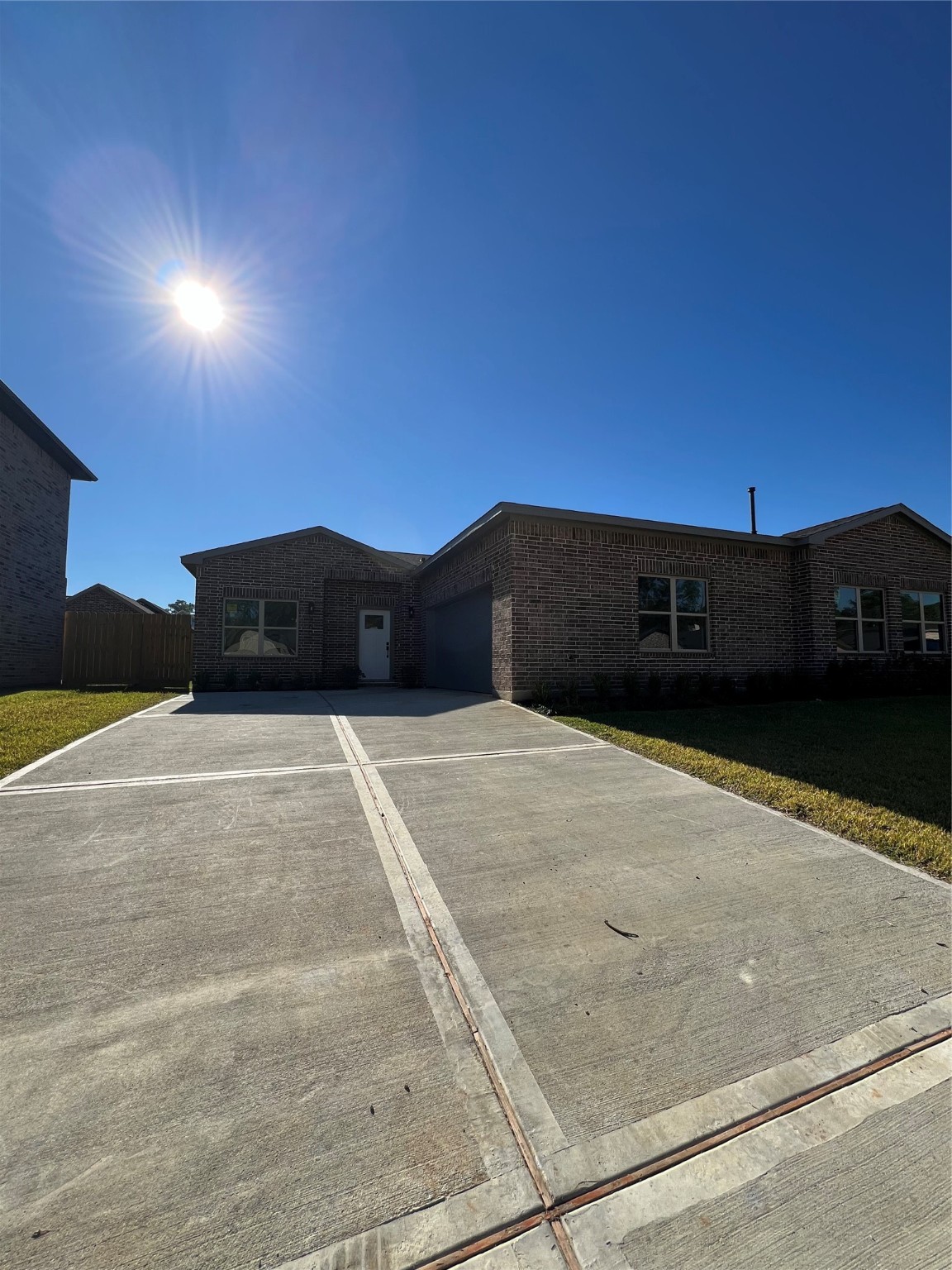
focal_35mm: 13
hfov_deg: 89.9
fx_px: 477
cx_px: 476
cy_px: 635
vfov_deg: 106.2
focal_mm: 1.57
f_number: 1.8
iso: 32
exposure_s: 1/1980
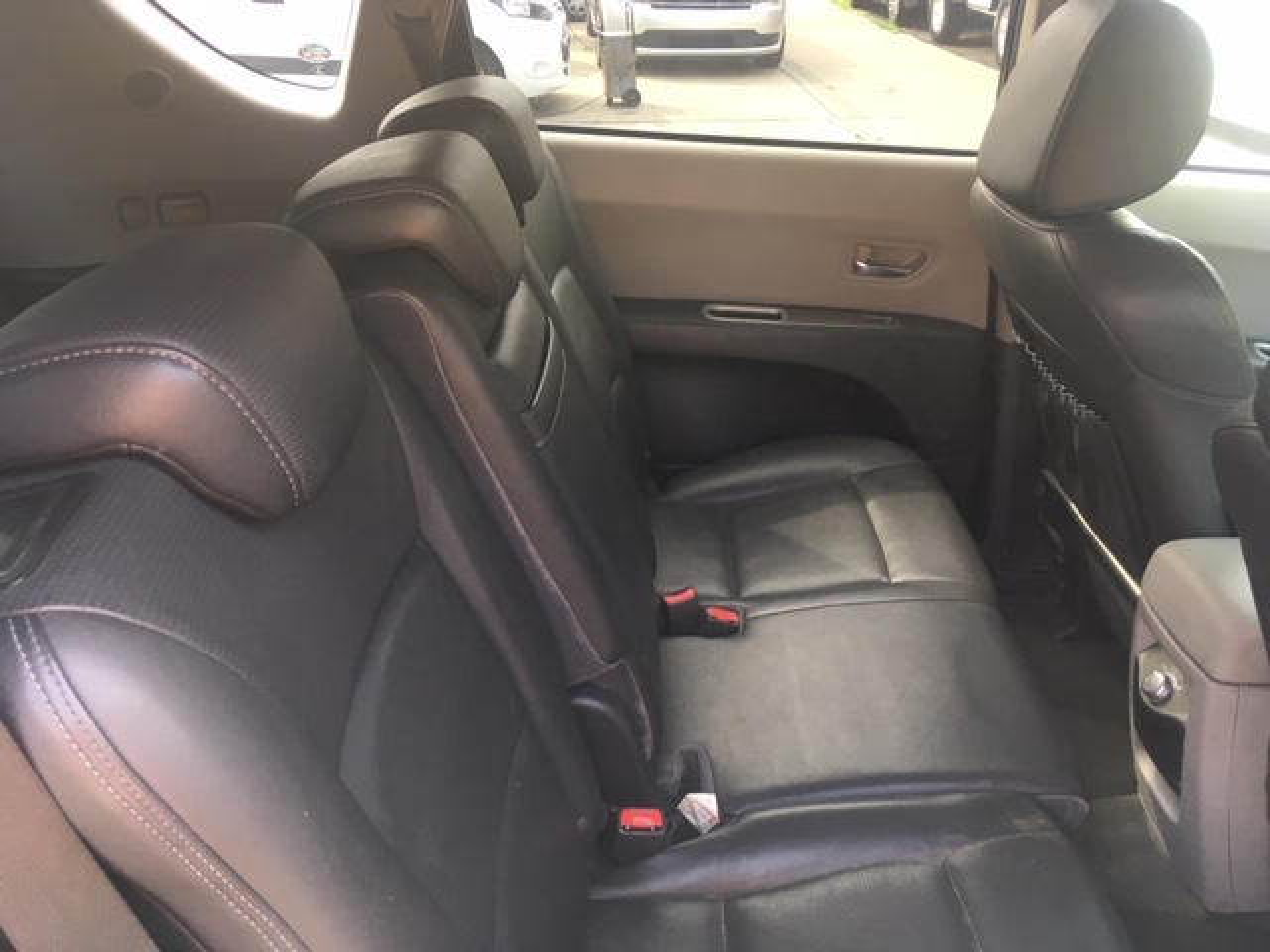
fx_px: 1064
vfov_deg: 48.2
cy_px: 476
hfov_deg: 61.7
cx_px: 635
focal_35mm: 29
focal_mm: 4.15
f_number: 2.2
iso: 25
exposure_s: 1/30
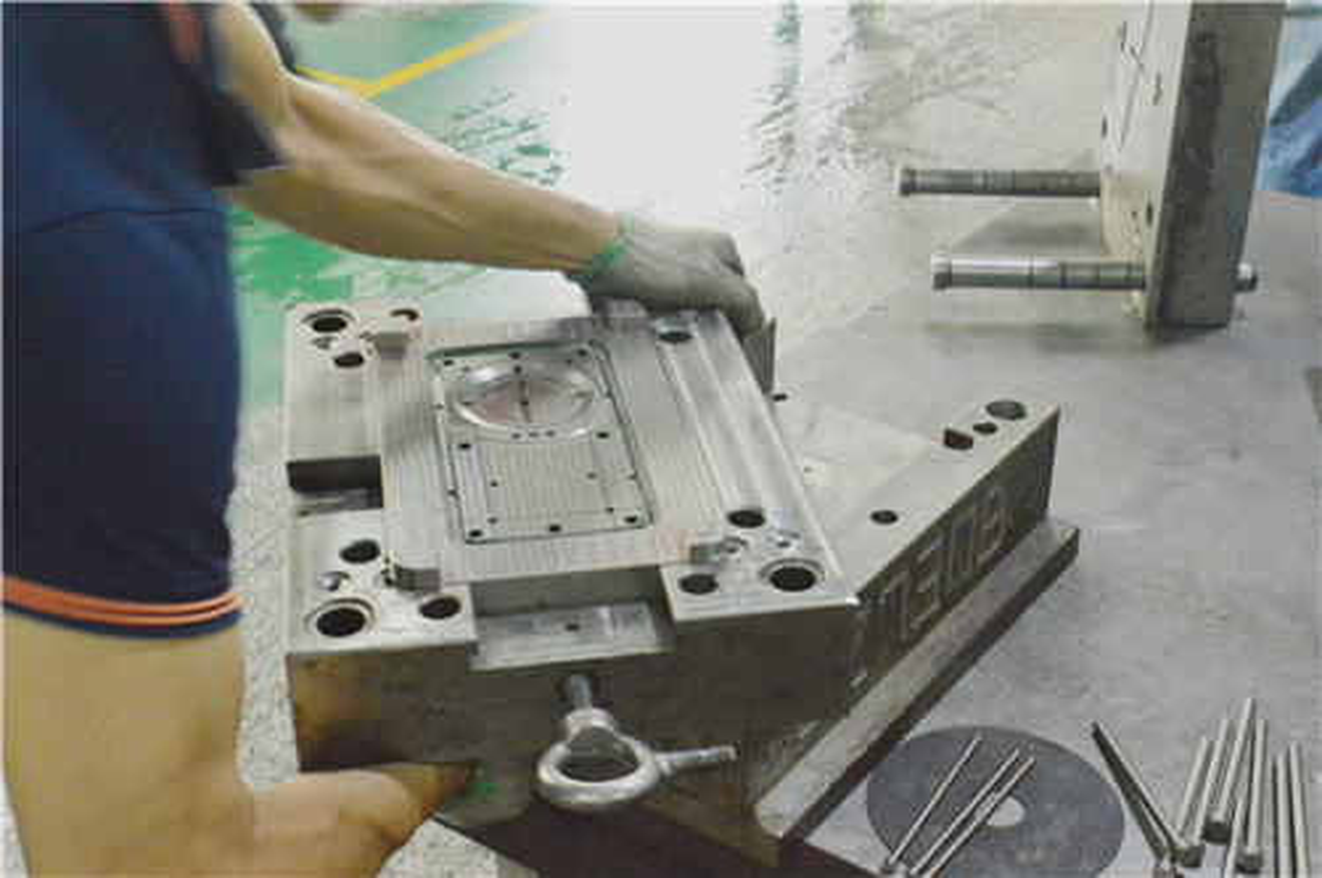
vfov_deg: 26.4
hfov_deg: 38.9
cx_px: 661
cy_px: 439
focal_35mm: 51
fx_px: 1870
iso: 6400
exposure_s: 1/25
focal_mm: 34
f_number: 16
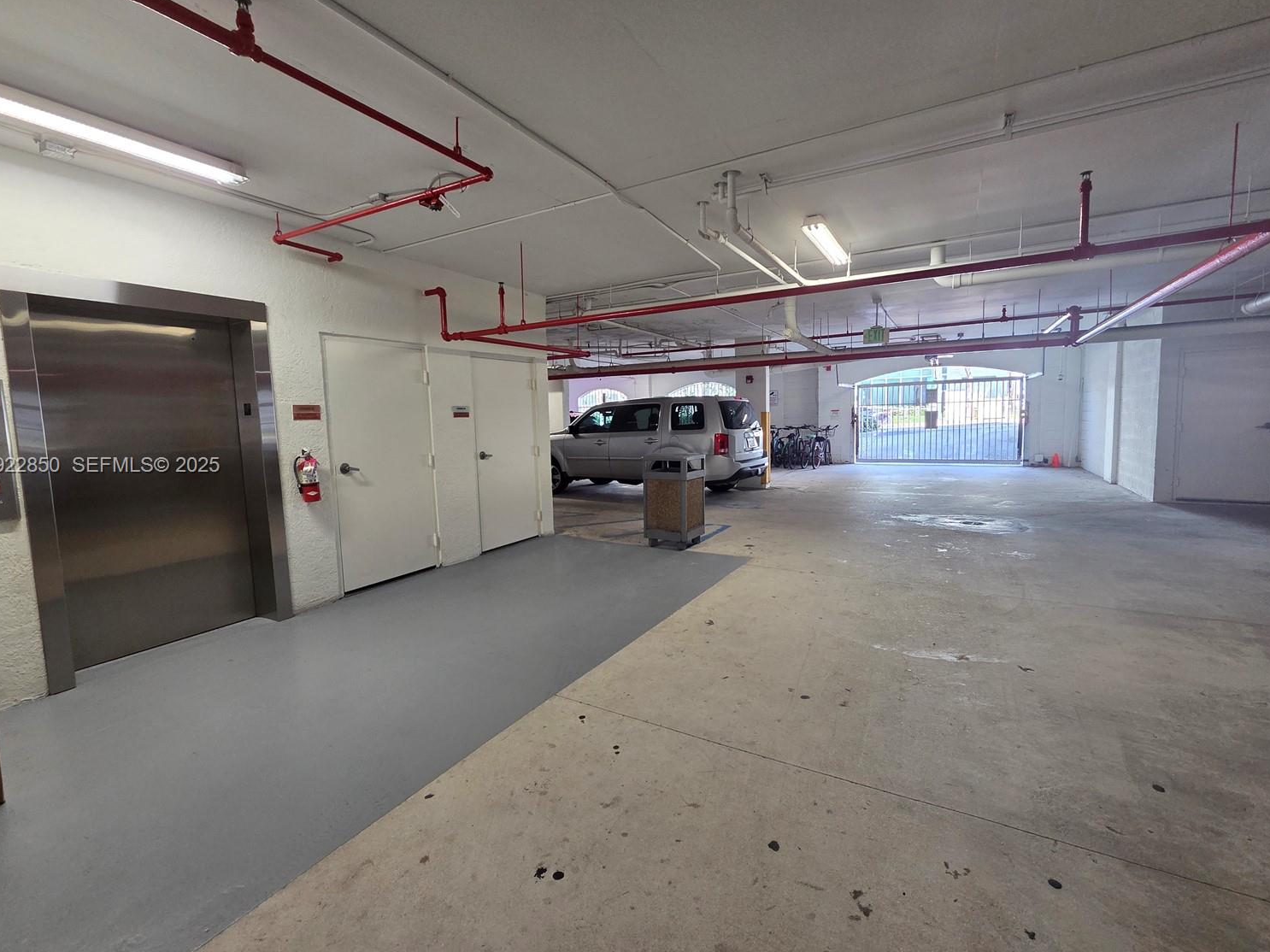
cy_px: 467
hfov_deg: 102.1
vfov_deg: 85.6
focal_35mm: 14
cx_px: 638
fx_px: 514
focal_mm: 2.2
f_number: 2.2
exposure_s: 1/60
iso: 320
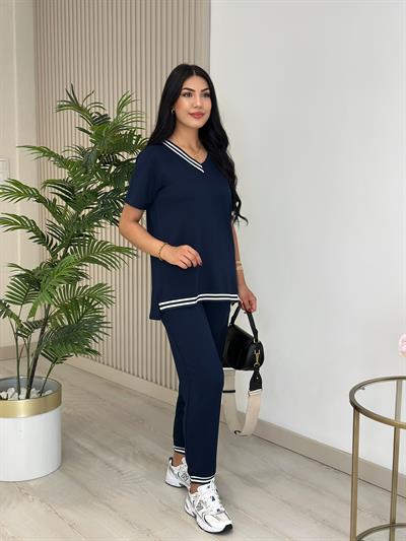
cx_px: 203
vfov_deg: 39.6
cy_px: 270
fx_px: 750
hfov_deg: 30.3
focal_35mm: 48
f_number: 1.78
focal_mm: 6.86
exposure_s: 1/230
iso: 80
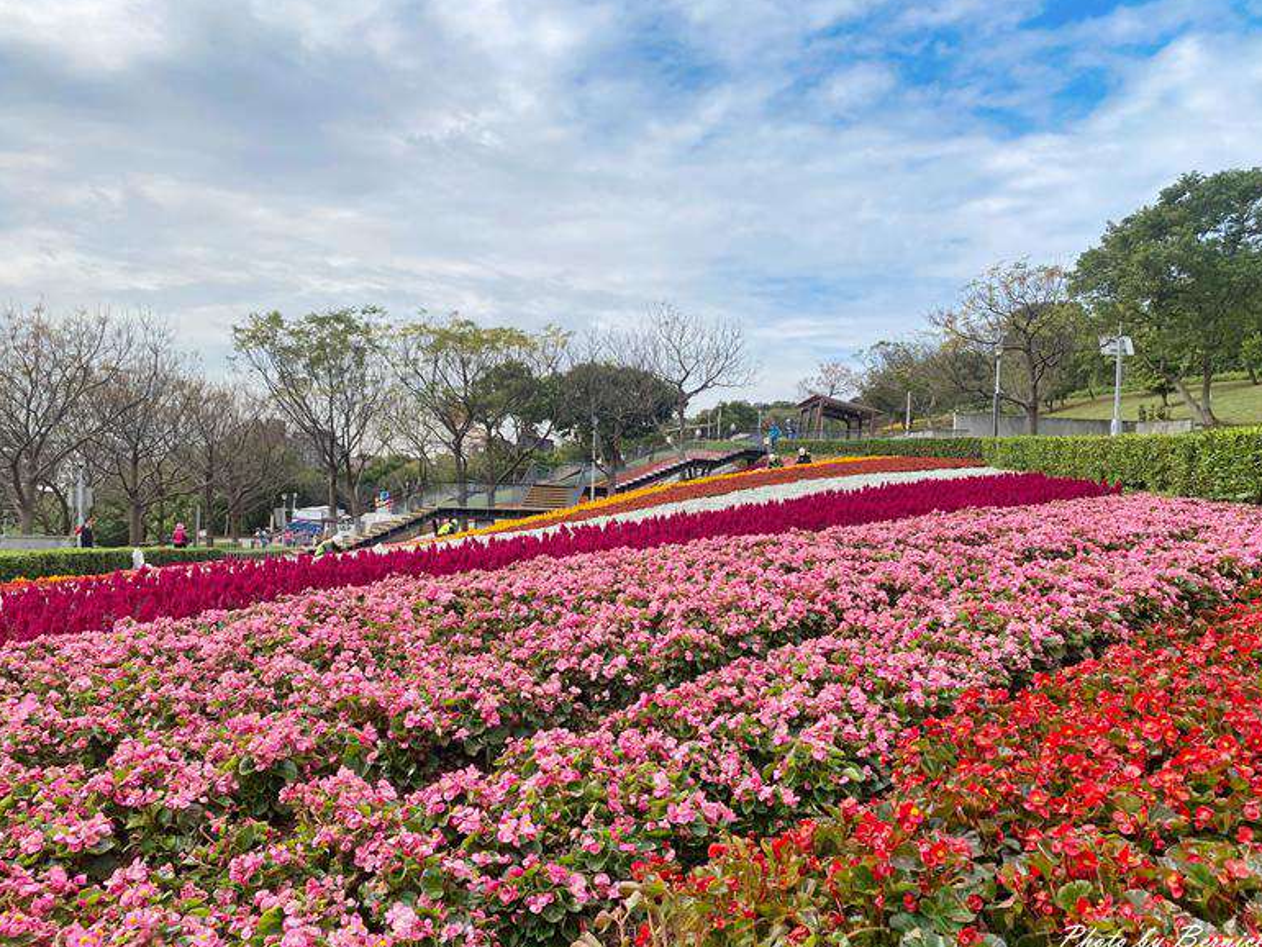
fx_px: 985
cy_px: 480
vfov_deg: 51.4
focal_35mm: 27
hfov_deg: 65.3
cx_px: 626
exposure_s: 1/3205
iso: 32
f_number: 1.8
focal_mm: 4.25
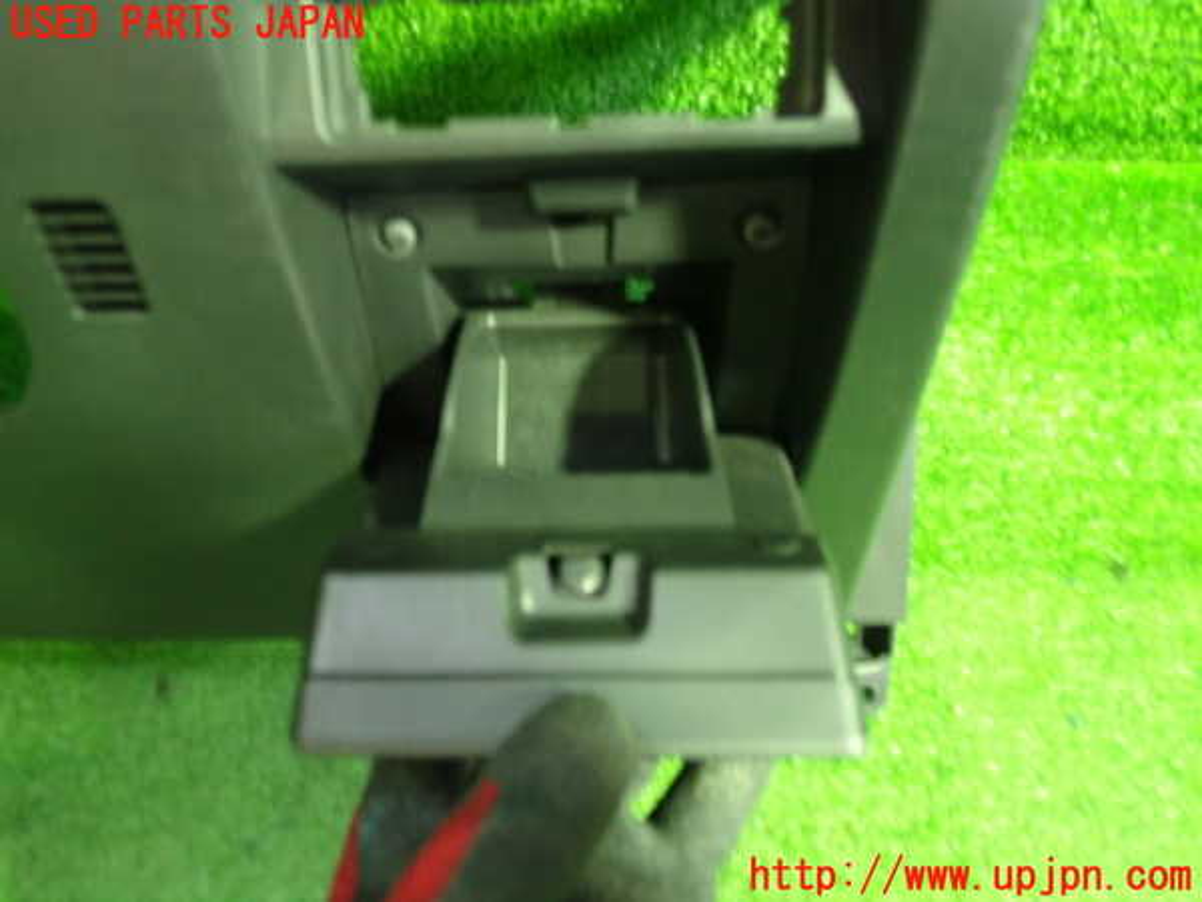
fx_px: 1042
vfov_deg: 46.8
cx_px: 601
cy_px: 451
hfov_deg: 60.0
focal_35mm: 30
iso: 800
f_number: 2.3
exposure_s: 1/20
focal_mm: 5.4
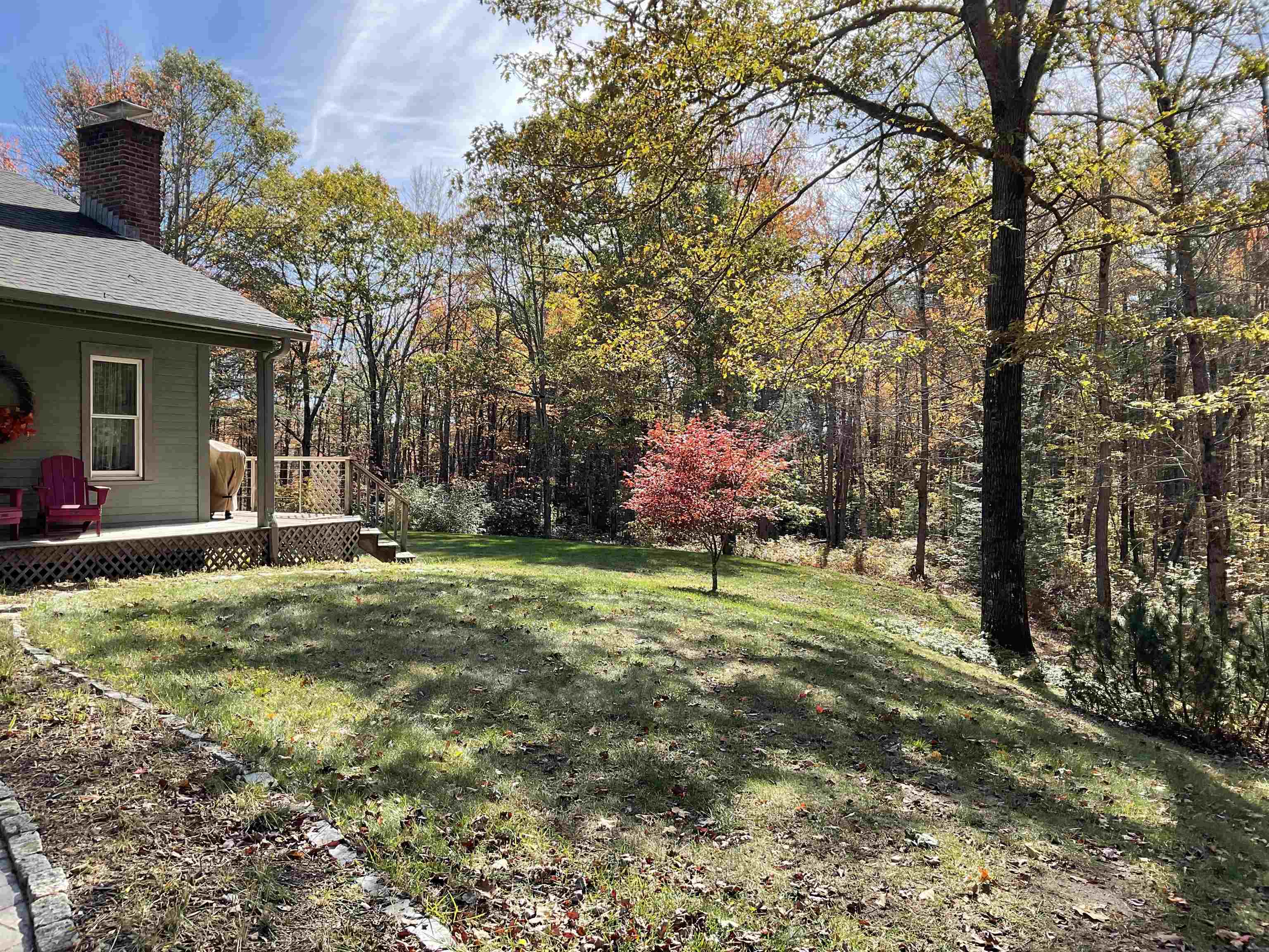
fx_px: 1063
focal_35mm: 29
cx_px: 634
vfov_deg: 48.2
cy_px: 476
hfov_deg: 61.7
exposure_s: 1/593
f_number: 1.8
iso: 16
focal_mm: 3
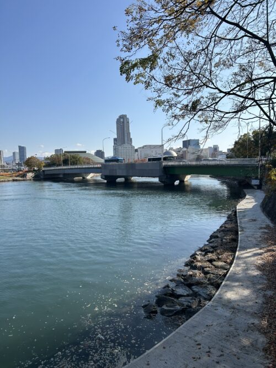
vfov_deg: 67.3
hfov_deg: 53.0
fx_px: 276
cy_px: 184
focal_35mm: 26
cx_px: 138
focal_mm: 5.7
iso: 50
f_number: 1.5
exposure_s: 1/3831
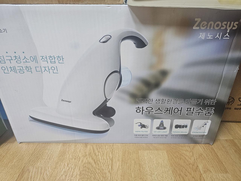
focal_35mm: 23
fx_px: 160
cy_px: 90
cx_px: 120
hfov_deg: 73.9
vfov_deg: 58.9
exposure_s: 1/120
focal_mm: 6.3
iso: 500
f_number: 1.7
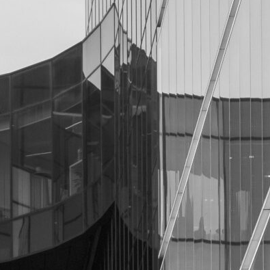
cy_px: -173
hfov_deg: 3.5
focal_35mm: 496
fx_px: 4377
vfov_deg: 3.5
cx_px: 54
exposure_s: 1/320
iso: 400
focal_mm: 90
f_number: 8
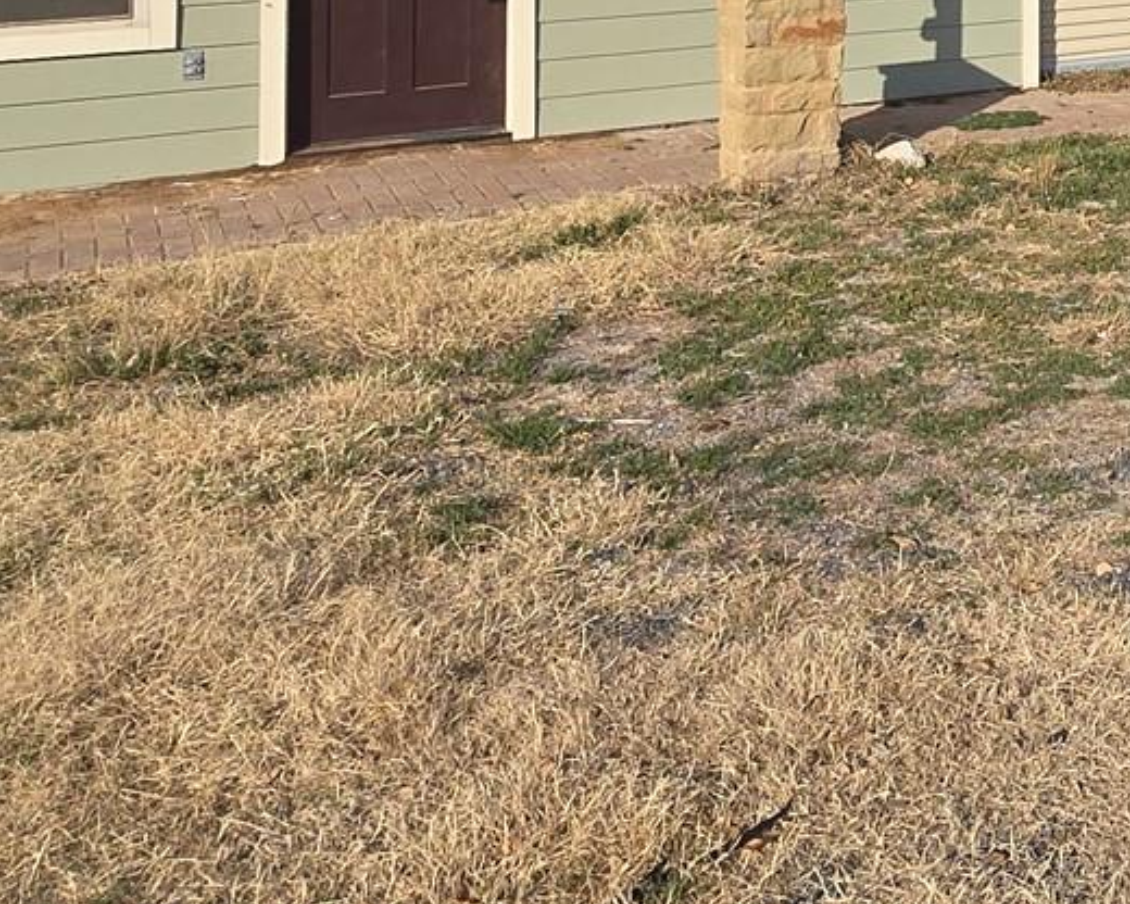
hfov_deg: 31.8
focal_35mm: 50
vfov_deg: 26.1
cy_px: -250
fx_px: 1672
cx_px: 1319
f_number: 2.2
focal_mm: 2.2
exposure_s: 1/2352
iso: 50
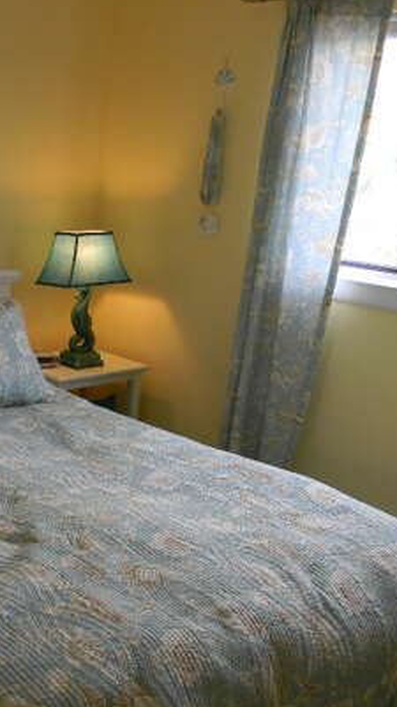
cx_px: 24
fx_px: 975
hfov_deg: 22.3
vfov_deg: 39.8
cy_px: 402
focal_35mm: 52
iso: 80
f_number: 3.5
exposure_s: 1/54.7
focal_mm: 5
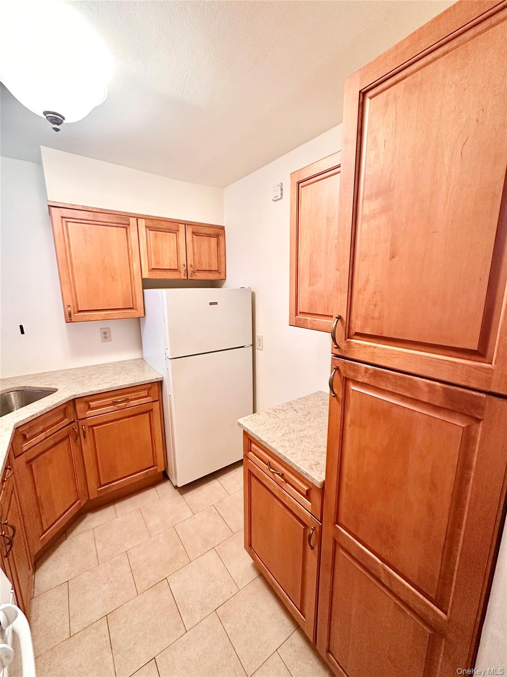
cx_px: 254
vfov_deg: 102.1
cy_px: 338
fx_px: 273
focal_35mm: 14
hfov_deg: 85.7
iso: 320
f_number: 2.2
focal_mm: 2.22
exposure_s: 1/60
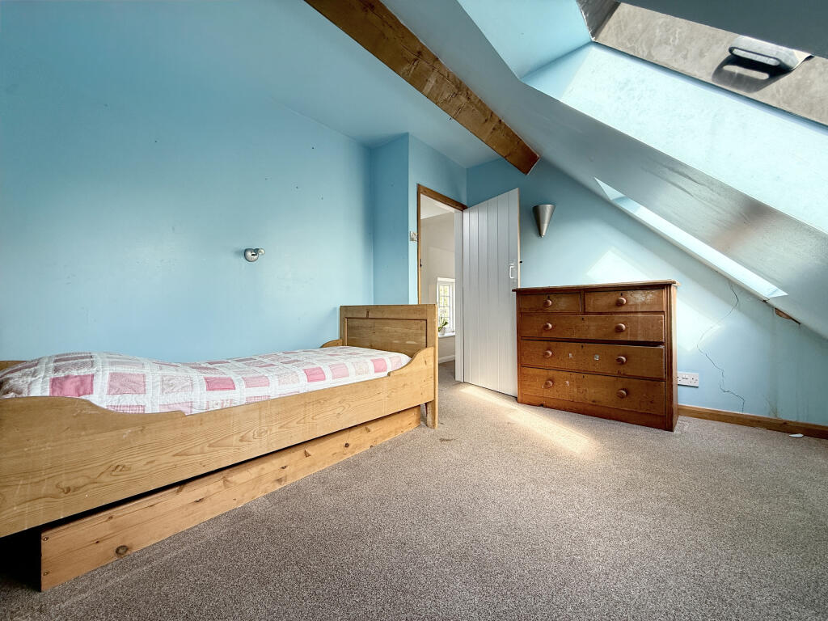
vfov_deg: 85.7
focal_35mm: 14
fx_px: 335
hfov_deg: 102.1
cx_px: 414
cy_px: 310
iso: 64
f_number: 2.2
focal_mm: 2.22
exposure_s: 1/99
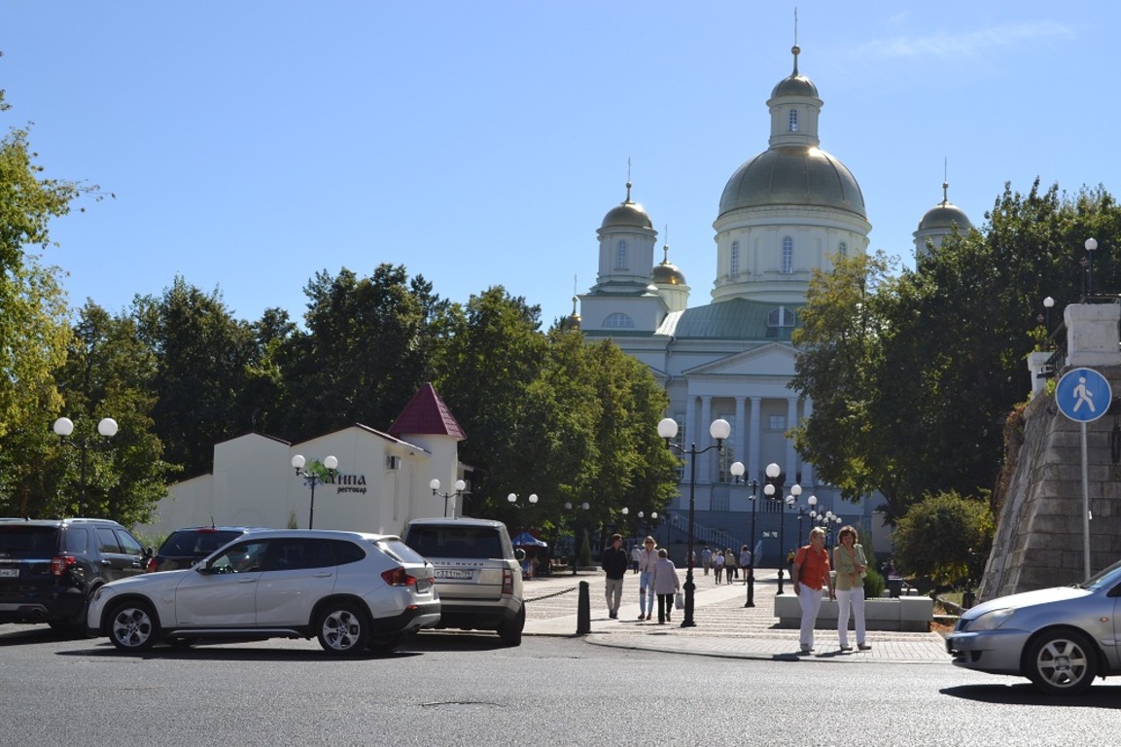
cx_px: 560
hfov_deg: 37.9
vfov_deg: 25.7
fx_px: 1634
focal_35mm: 52
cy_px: 374
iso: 100
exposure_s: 1/250
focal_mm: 35
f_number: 8
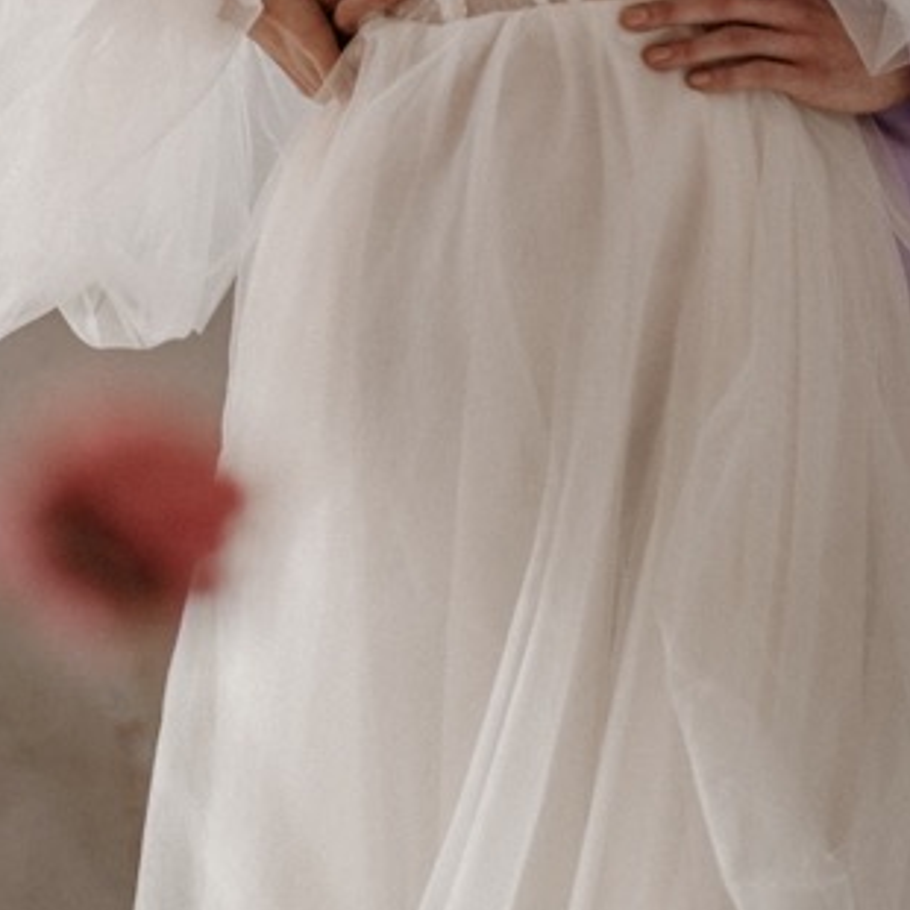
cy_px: -277
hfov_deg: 11.0
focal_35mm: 159
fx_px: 4729
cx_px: 574
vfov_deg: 10.7
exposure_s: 1/200
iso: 200
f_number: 1.4
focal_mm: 58
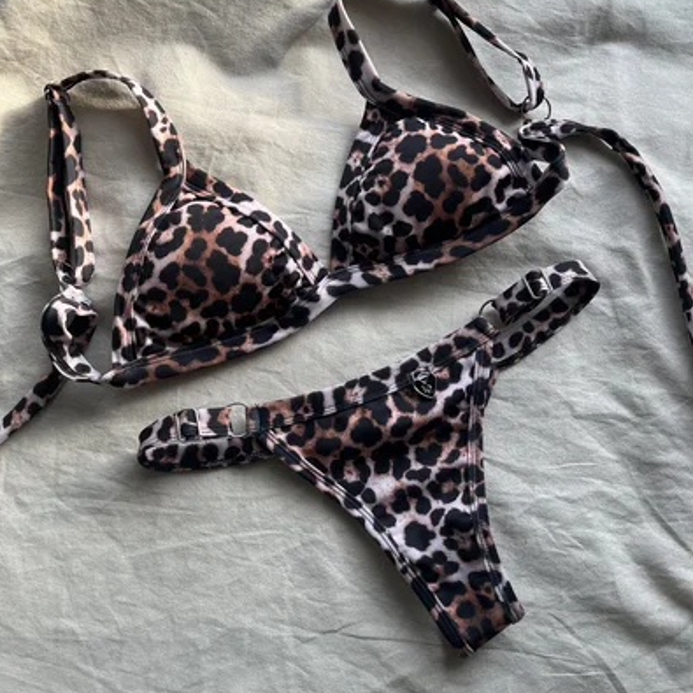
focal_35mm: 31
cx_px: 344
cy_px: 275
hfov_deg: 52.5
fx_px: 702
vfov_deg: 52.2
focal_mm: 5.1
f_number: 1.6
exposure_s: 1/145
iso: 32
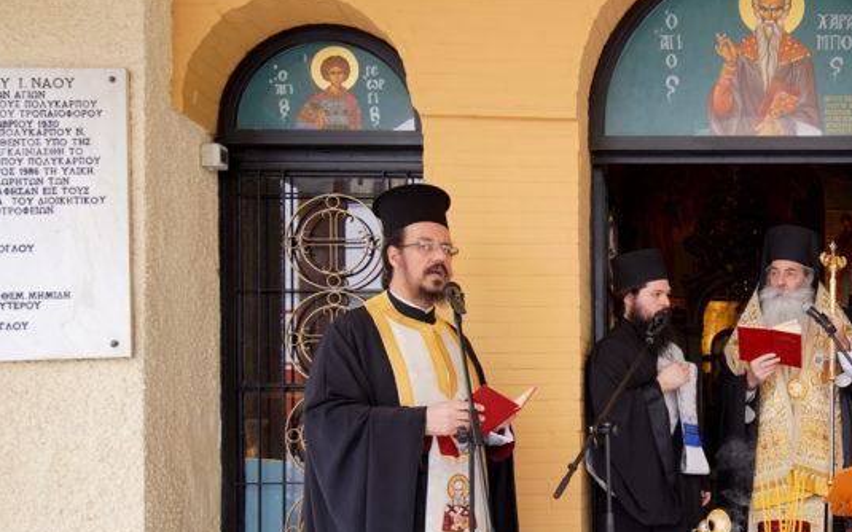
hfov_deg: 43.8
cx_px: 776
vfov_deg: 30.6
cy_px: 409
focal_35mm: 41
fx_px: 952
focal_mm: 21
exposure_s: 1/160
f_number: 3.2
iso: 100
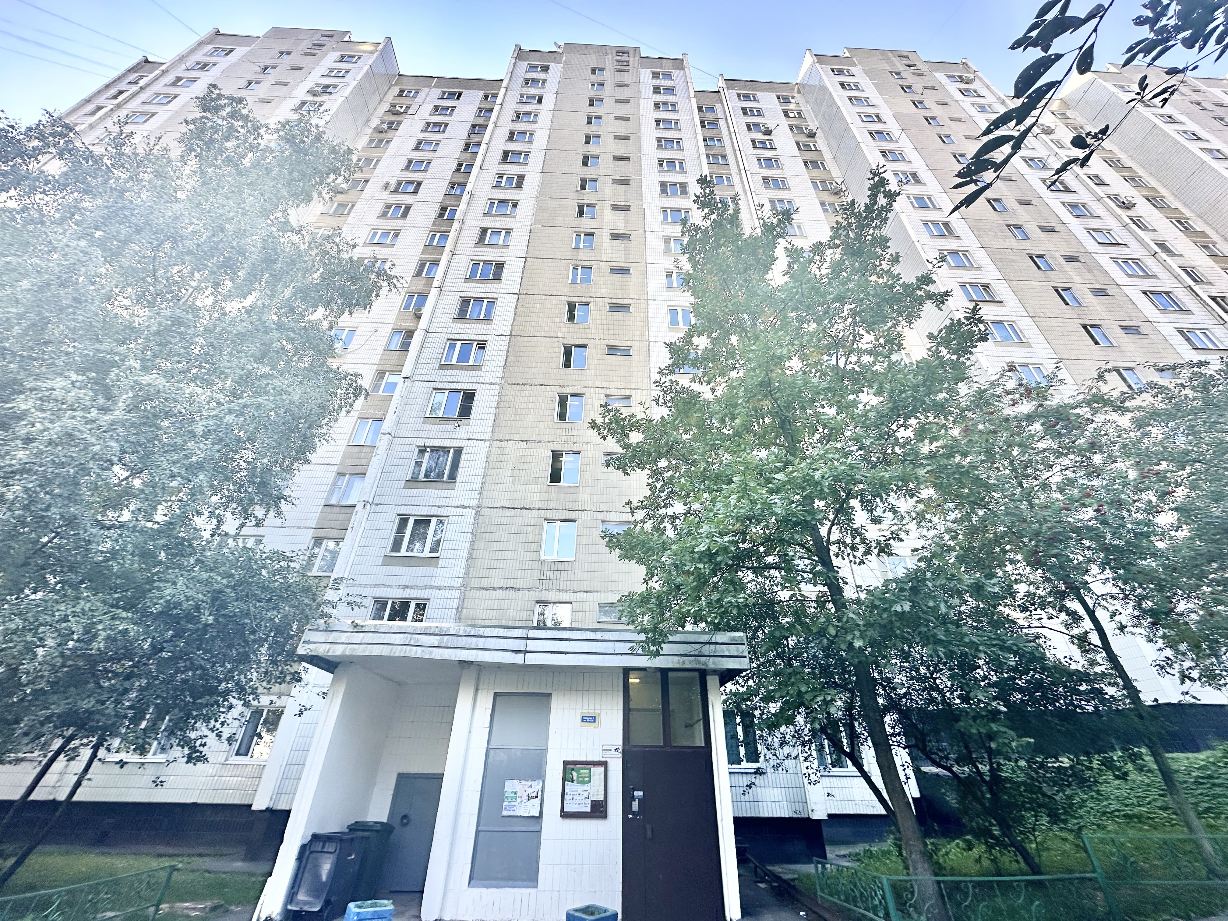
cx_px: 614
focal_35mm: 14
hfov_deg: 102.1
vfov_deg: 85.7
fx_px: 497
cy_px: 460
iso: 40
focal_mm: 2.22
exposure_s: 1/284
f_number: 2.2
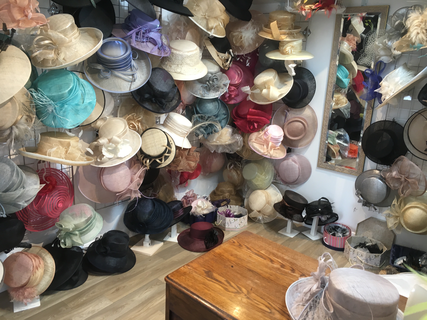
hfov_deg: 61.7
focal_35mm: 29
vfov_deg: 48.2
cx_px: 214
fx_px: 358
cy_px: 160
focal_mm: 4.15
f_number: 2.2
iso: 64
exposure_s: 1/33
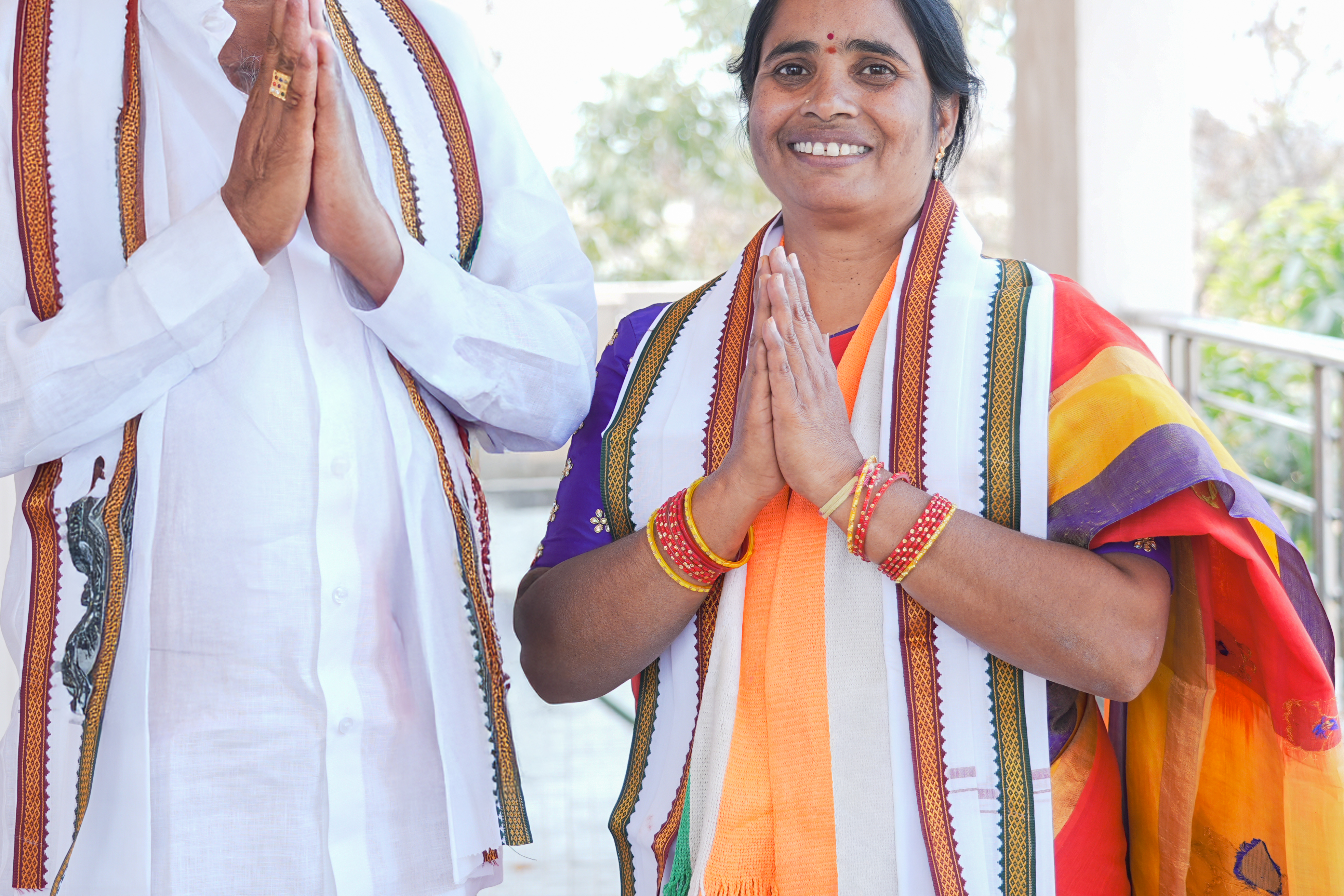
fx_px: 3061
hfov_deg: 24.7
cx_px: 577
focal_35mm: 82
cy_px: 280
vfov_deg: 16.6
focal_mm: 46
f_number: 4
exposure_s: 1/125
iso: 160
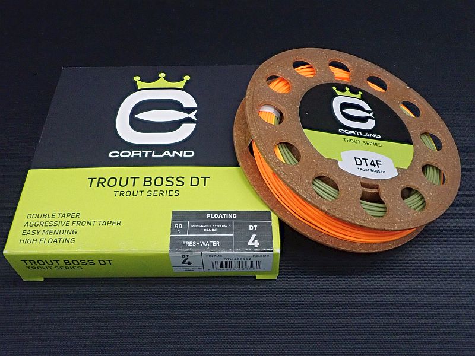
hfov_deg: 60.0
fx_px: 412
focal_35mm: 30
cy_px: 178
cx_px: 238
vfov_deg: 46.8
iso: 800
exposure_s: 1/100
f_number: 3.2
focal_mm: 5.5
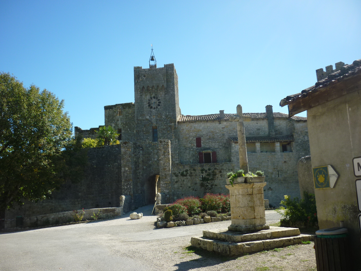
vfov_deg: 42.9
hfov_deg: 55.4
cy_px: 136
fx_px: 344
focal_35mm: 33
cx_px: 180
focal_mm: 5.5
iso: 80
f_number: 2.8
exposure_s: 1/1000
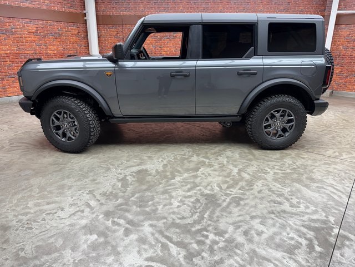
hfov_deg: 71.6
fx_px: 246
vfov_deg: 56.8
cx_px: 178
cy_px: 134
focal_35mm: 24
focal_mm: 6.76
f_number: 1.78
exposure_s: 1/120
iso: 80
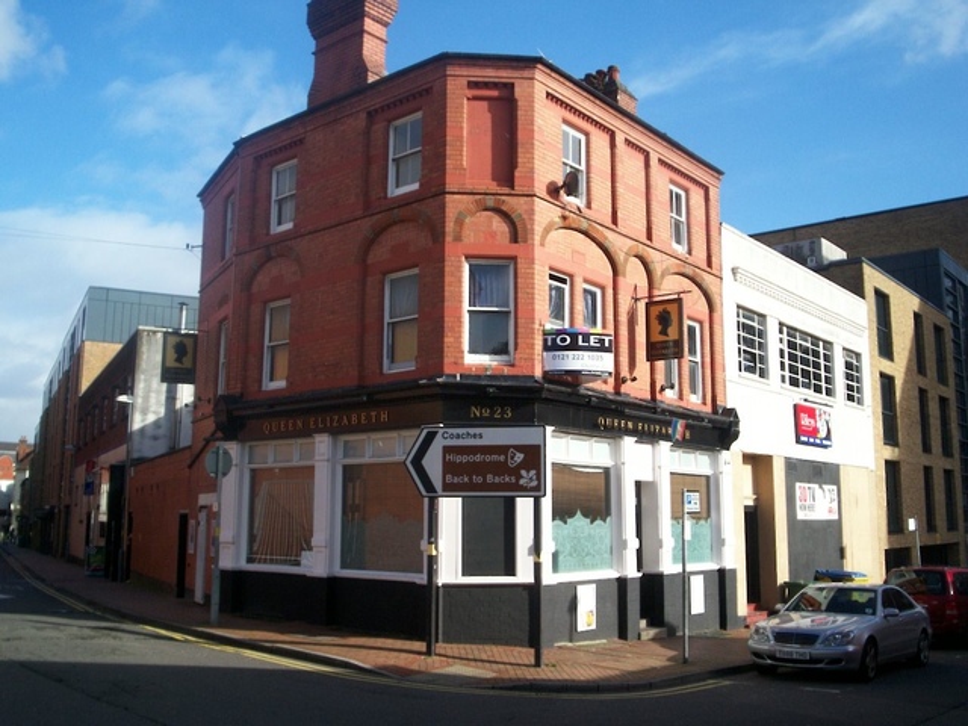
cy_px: 363
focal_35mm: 36
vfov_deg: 39.7
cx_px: 484
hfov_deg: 51.4
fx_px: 1007
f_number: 4.5
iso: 100
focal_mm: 5.9
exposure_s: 1/346
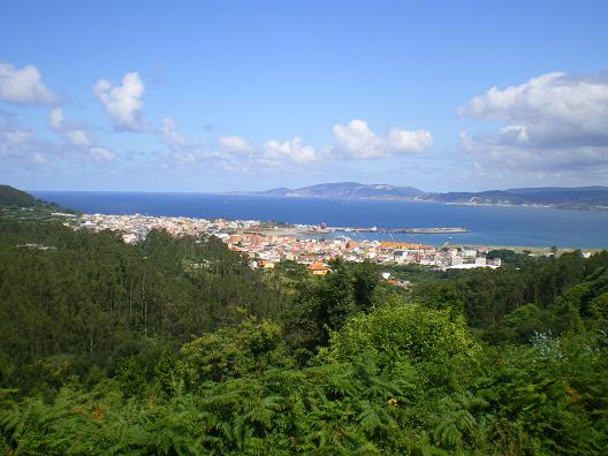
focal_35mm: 38
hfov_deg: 49.0
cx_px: 304
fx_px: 667
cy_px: 228
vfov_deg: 37.7
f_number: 4.6
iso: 64
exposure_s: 1/400
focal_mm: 6.3
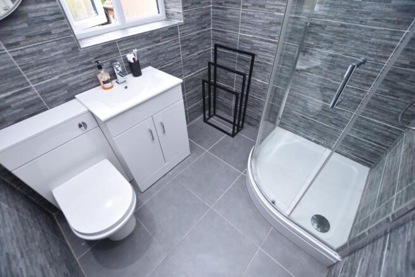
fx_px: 173
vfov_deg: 77.4
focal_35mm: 15
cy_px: 138
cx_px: 208
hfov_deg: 100.4
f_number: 3.5
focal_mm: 10
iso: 100
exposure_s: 1/25
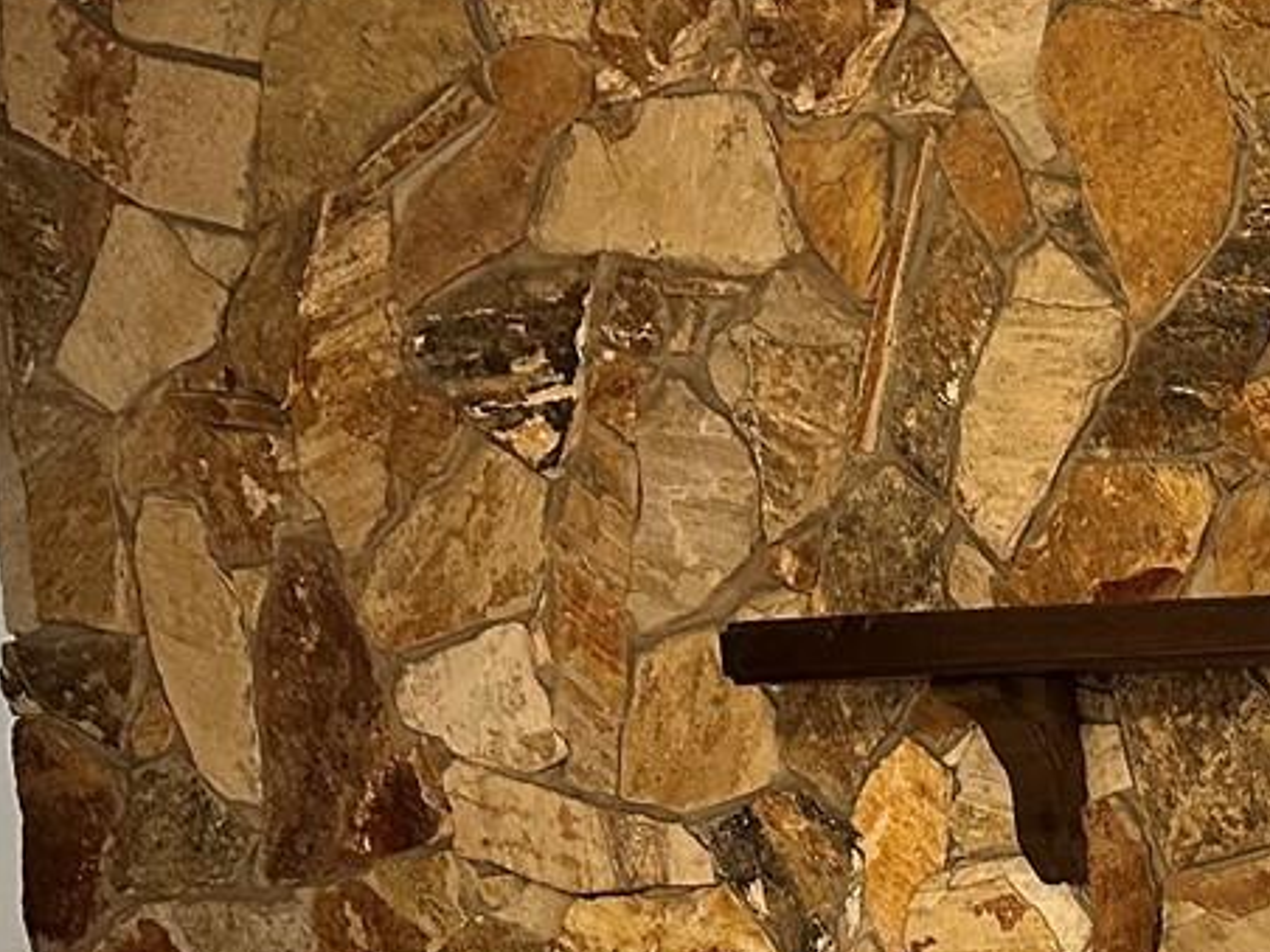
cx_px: 2237
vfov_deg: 16.8
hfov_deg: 18.4
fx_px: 3119
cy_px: 1062
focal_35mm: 85
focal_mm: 6.86
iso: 250
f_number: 1.78
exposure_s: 1/60
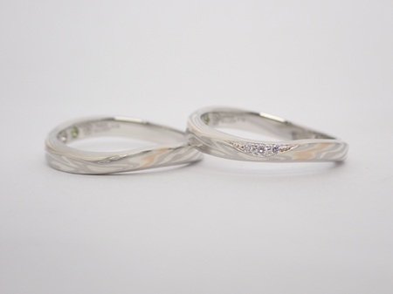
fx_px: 874
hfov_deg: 25.3
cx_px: 196
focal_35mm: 77
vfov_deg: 19.1
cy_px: 147
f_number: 4.1
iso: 200
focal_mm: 13.65
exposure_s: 1/125
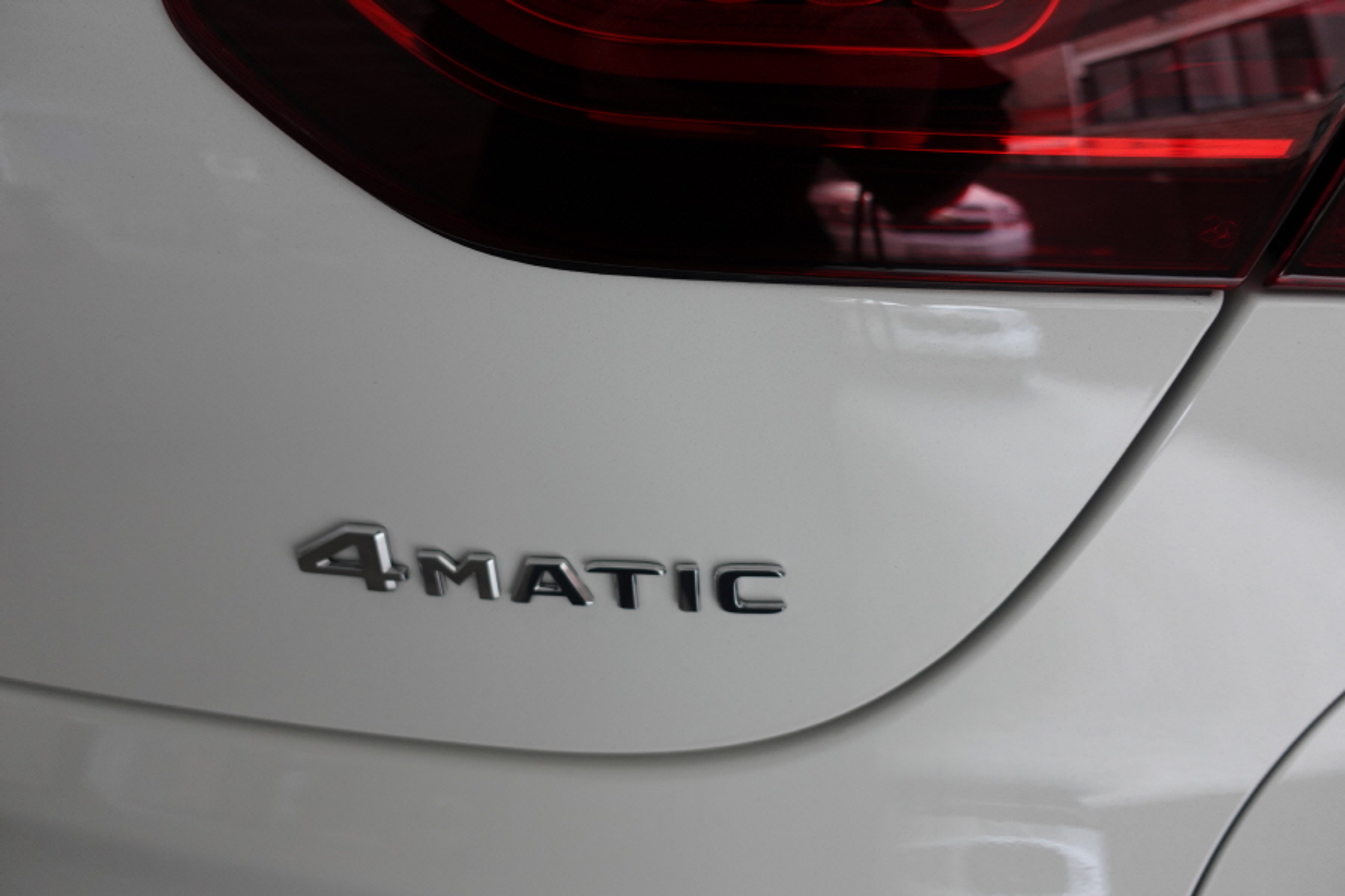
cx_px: 672
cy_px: 448
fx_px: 897
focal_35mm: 24
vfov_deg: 53.1
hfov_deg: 73.7
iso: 250
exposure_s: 1/30
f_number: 1.8
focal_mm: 8.8
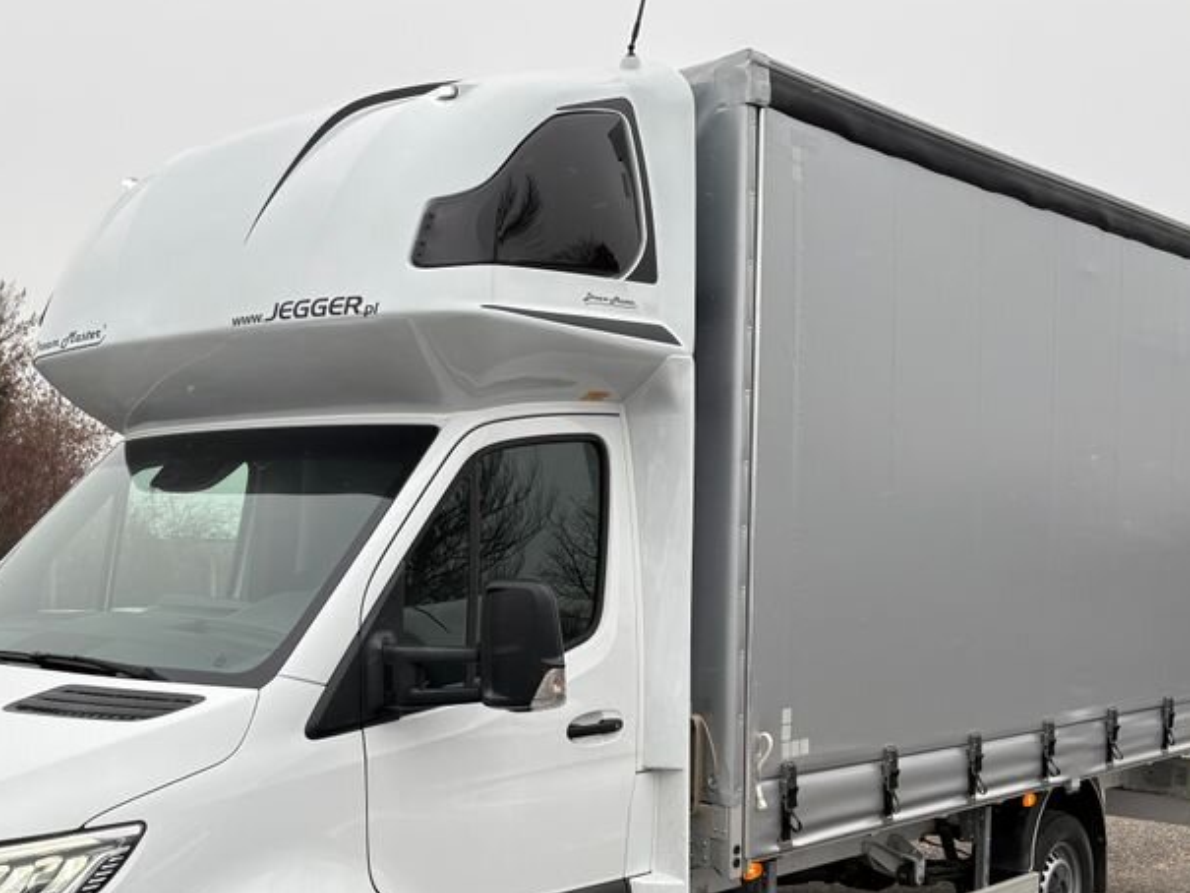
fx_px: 1513
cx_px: 462
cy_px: 618
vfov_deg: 32.5
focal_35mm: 44
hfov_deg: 42.7
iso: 40
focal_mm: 5.96
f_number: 1.6
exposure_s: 1/100
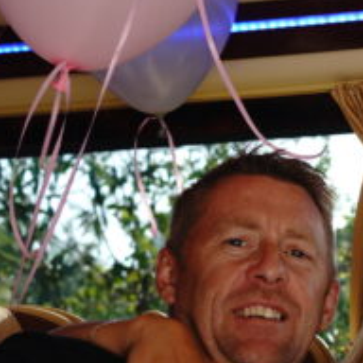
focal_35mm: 159
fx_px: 1886
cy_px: 394
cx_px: 732
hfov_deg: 10.1
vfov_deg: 10.9
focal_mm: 35
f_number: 4.5
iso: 250
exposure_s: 1/125
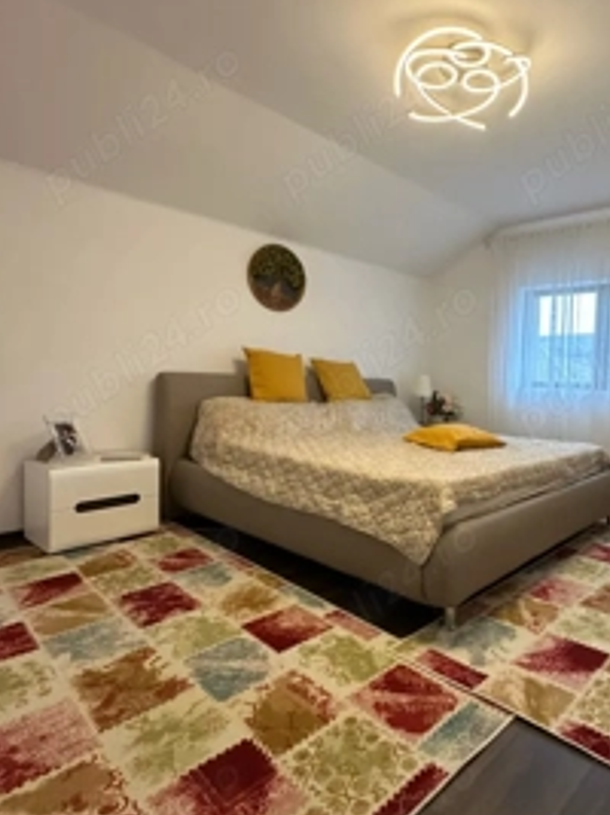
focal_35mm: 21
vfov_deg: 79.0
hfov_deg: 60.7
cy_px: 397
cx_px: 439
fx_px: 494
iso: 250
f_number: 2.2
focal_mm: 2.22
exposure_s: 1/99
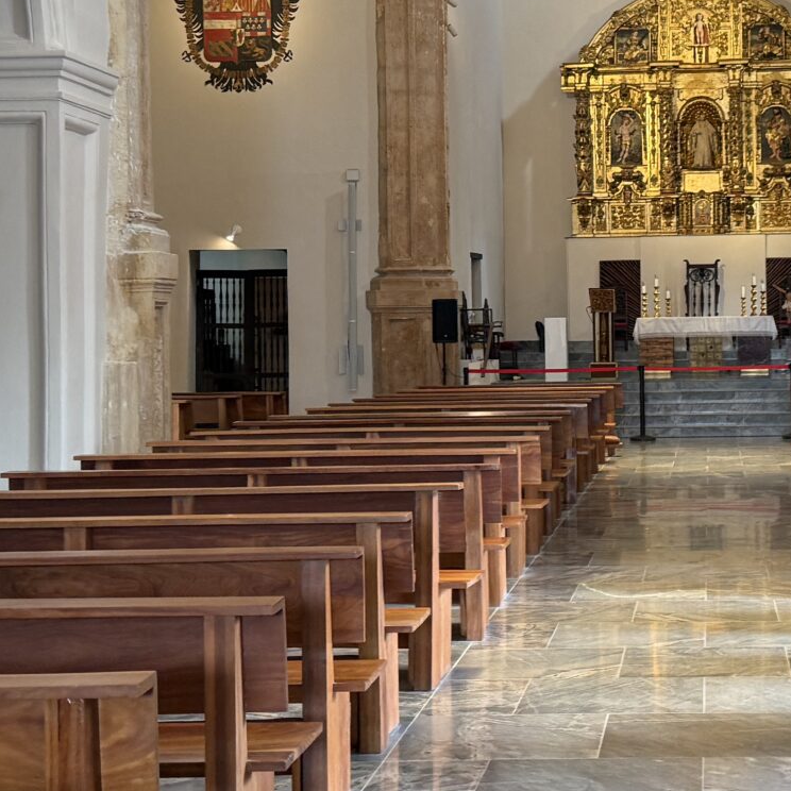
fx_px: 1887
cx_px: 662
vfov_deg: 23.6
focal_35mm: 73
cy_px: 255
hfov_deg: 23.2
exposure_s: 1/60
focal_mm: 6.76
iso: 160
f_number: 1.78
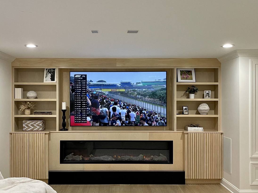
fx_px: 283
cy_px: 103
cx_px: 117
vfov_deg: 37.7
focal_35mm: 38
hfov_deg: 48.9
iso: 200
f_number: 1.6
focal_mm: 5.1
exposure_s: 1/60
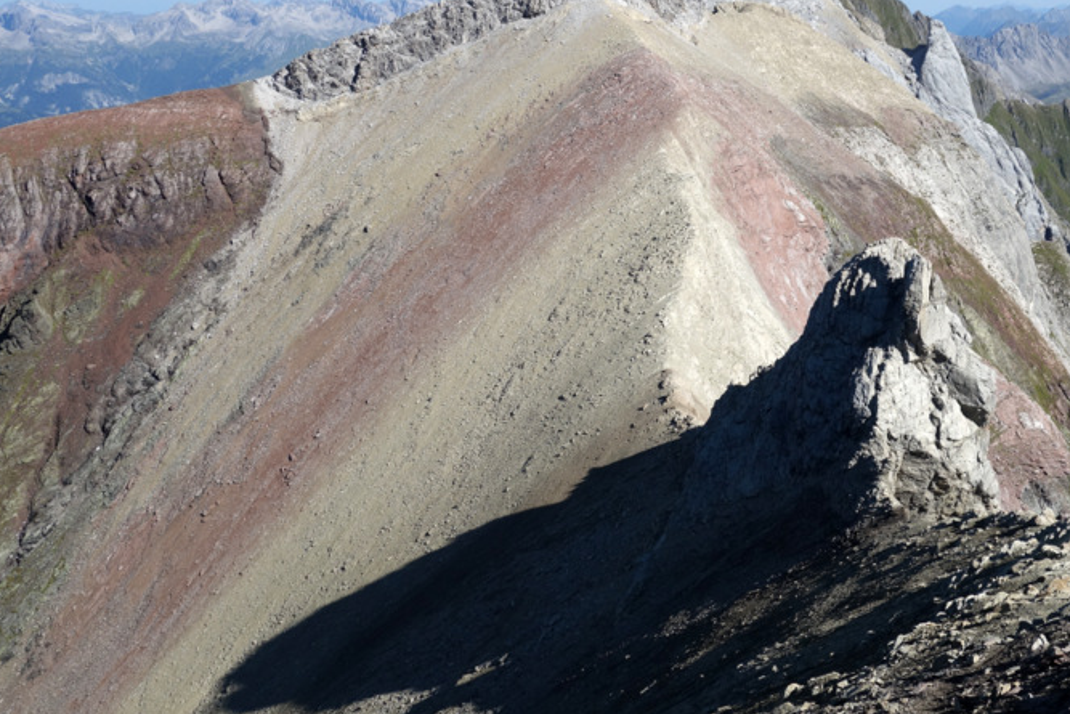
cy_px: 249
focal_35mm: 43
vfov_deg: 31.0
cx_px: 720
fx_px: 1278
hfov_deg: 44.7
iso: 125
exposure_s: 1/500
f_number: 5.6
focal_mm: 10.4
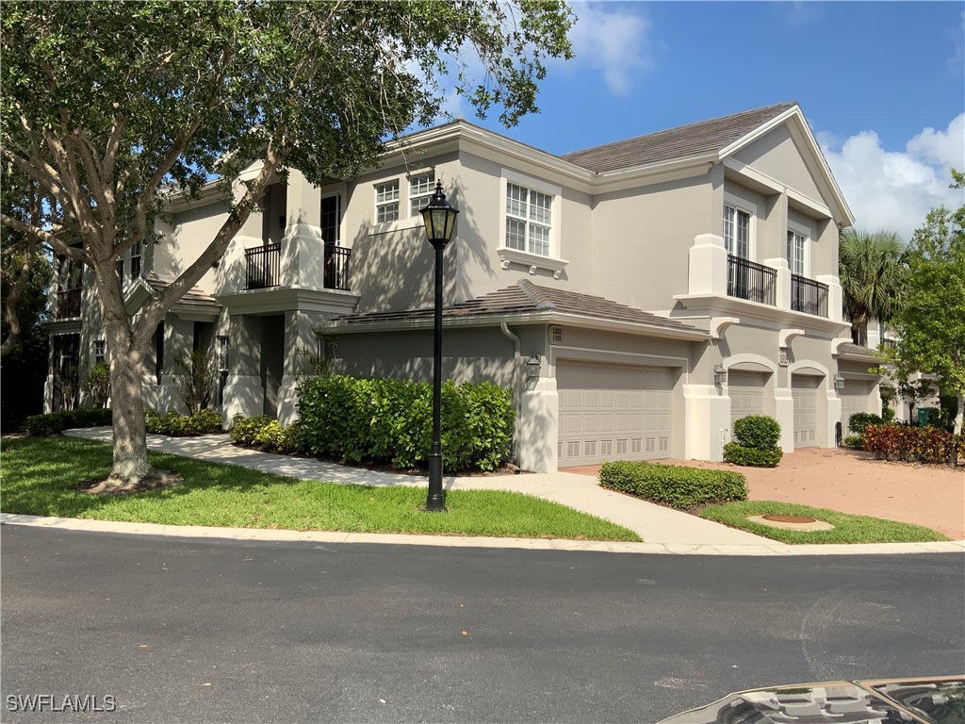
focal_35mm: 29
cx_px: 482
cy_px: 362
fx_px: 808
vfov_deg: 48.2
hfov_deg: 61.7
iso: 20
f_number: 1.8
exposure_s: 1/2227
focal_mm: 3
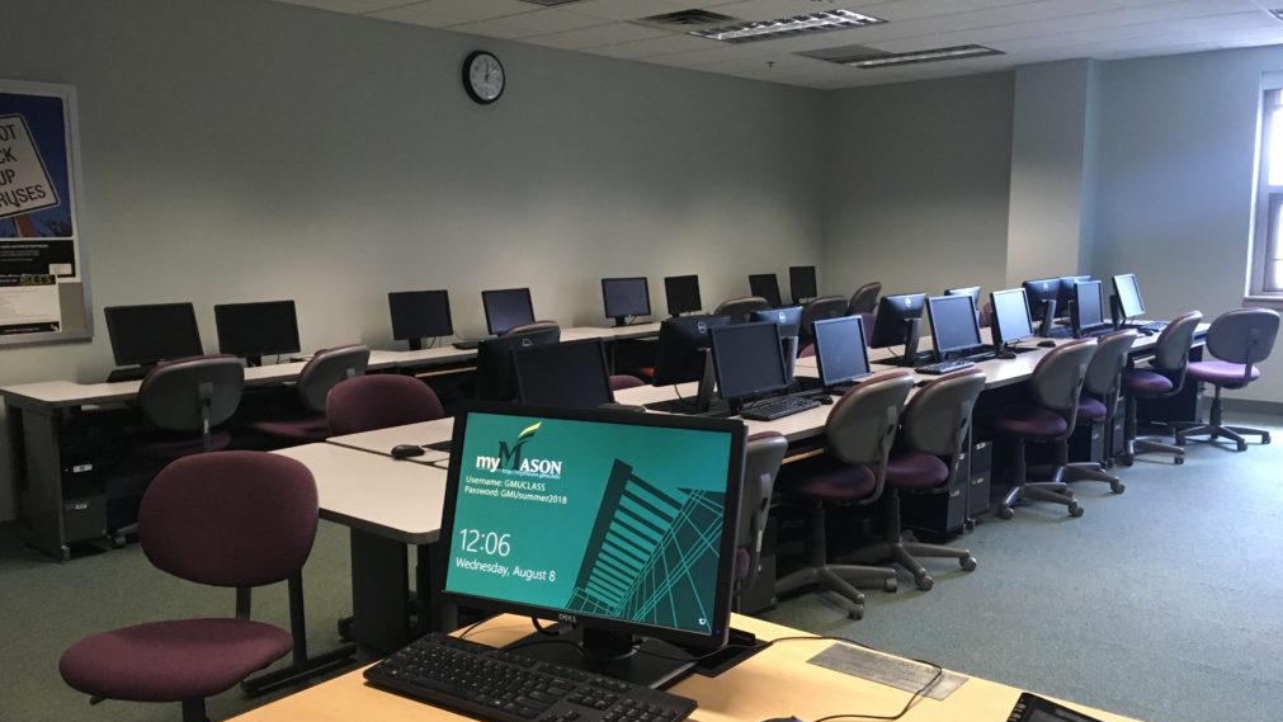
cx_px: 640
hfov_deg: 61.0
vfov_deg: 36.7
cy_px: 386
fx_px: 1089
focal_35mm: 32
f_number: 2.2
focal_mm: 4.15
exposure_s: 1/30
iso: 200
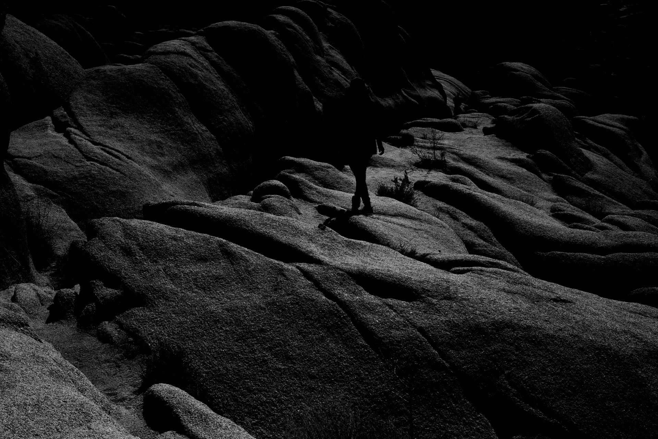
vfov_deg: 33.4
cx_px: 329
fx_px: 731
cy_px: 220
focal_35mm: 40
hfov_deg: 48.5
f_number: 5.6
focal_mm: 26
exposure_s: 1/2000
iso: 100
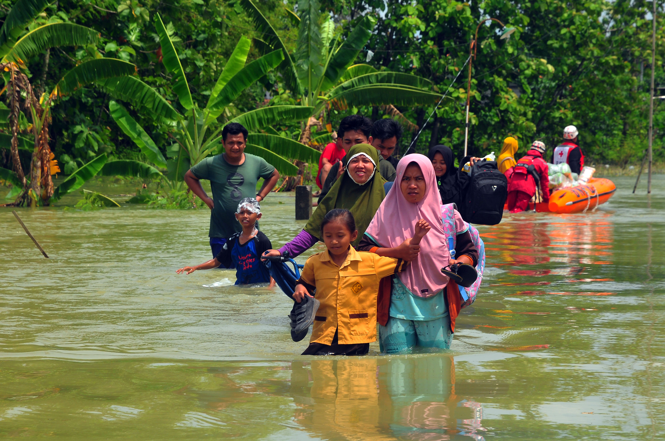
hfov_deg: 16.1
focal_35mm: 128
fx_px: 2352
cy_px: 220
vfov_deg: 10.7
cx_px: 332
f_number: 9.5
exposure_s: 1/350
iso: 200
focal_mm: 85
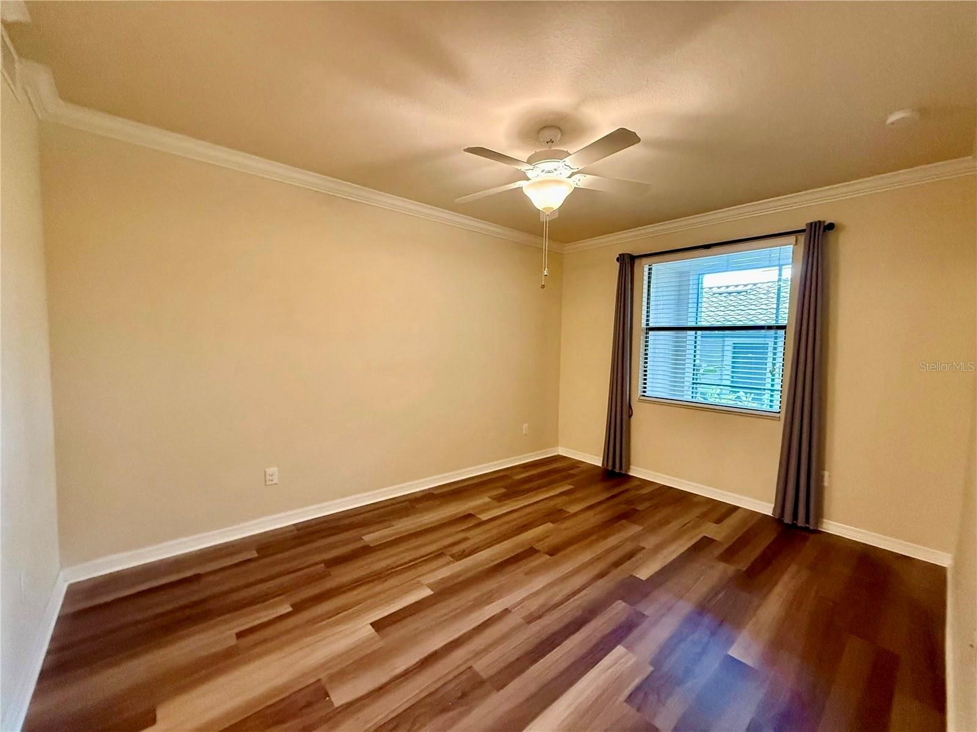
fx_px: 395
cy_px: 366
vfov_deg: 85.7
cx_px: 488
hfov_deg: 102.1
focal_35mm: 14
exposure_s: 1/60
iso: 640
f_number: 2.2
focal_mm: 2.22
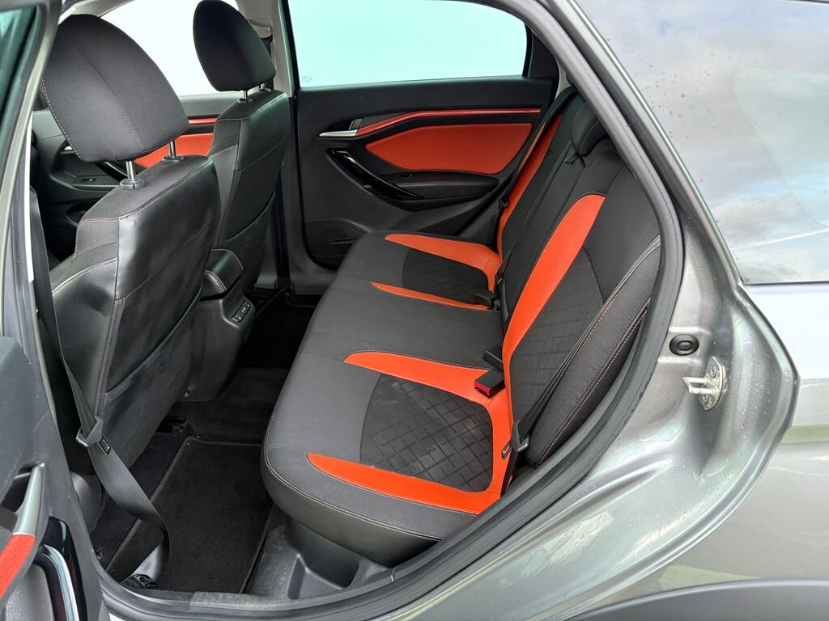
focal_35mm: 26
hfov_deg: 67.3
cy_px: 310
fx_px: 623
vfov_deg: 53.1
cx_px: 414
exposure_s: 1/60
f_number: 1.6
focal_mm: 5.96
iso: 250
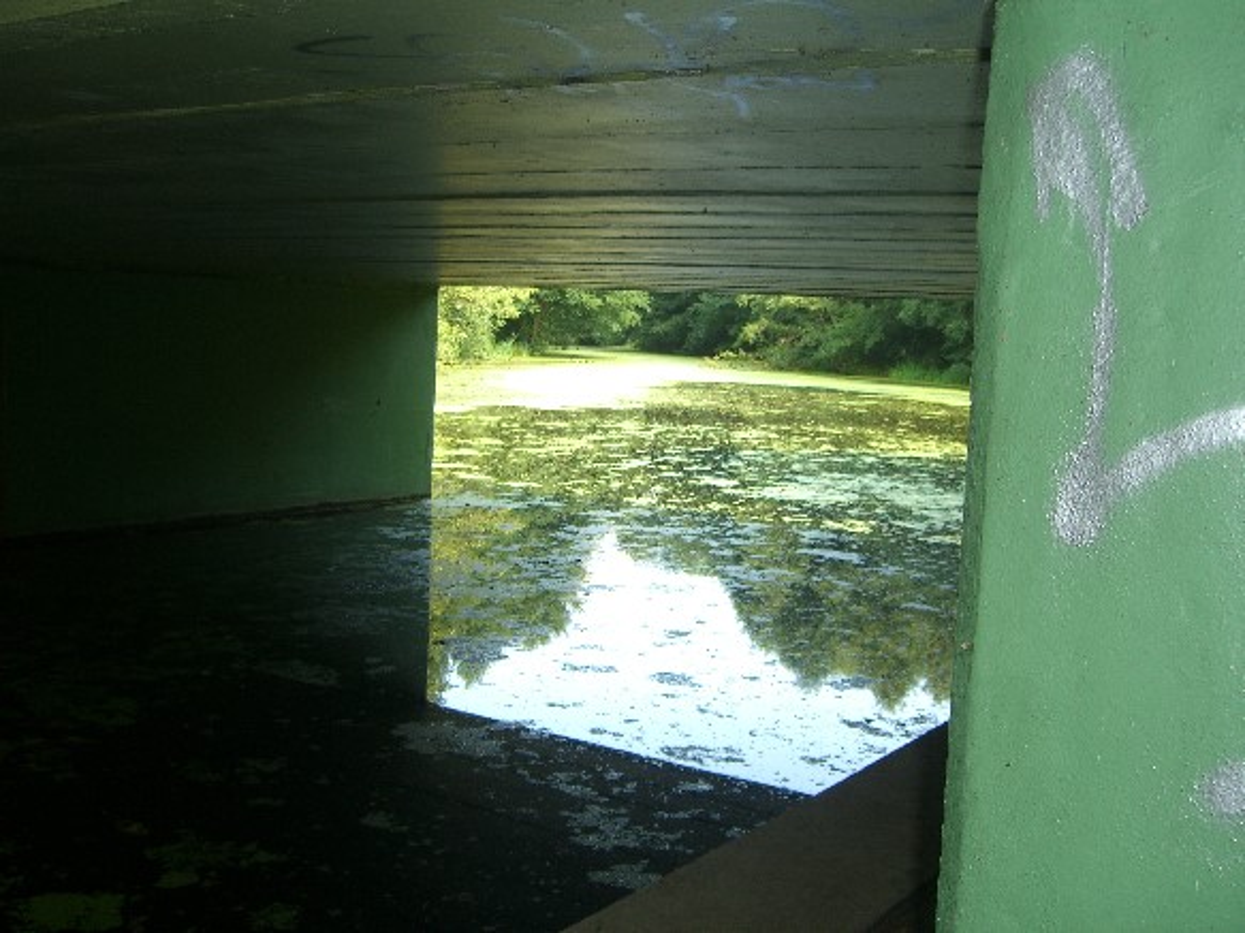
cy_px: 466
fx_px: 1366
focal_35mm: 38
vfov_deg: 37.7
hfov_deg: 49.0
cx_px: 622
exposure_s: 1/100
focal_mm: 7.9
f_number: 2.8
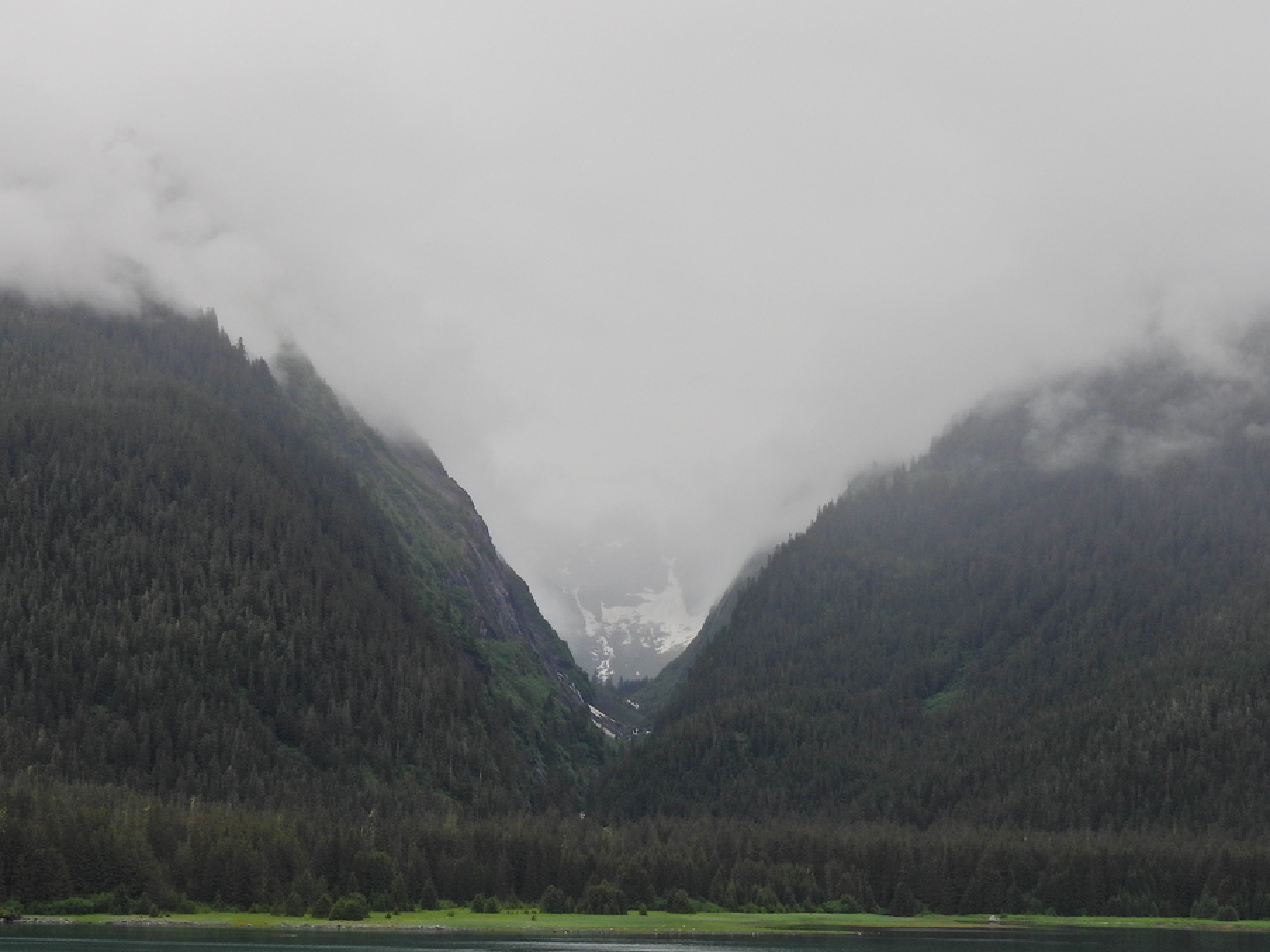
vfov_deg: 18.8
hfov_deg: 25.0
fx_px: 2861
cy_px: 650
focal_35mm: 78
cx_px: 561
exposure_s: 1/1000
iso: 100
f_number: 3.5
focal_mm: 9.8
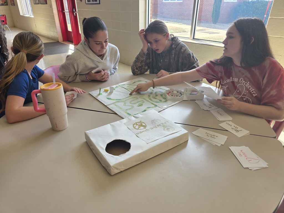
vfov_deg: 58.9
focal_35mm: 23
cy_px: 106
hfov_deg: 73.9
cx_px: 142
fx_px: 189
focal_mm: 6.3
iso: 40
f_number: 1.7
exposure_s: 1/180
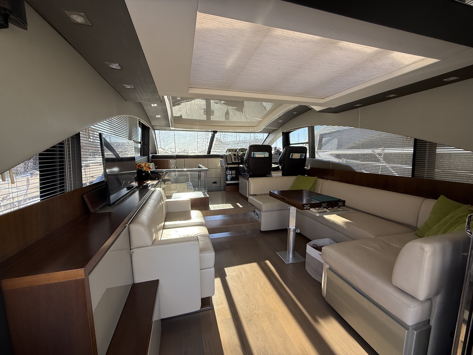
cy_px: 178
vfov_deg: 85.7
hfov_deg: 102.1
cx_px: 236
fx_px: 191
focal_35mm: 14
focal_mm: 2.22
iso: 64
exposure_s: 1/215
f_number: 2.2
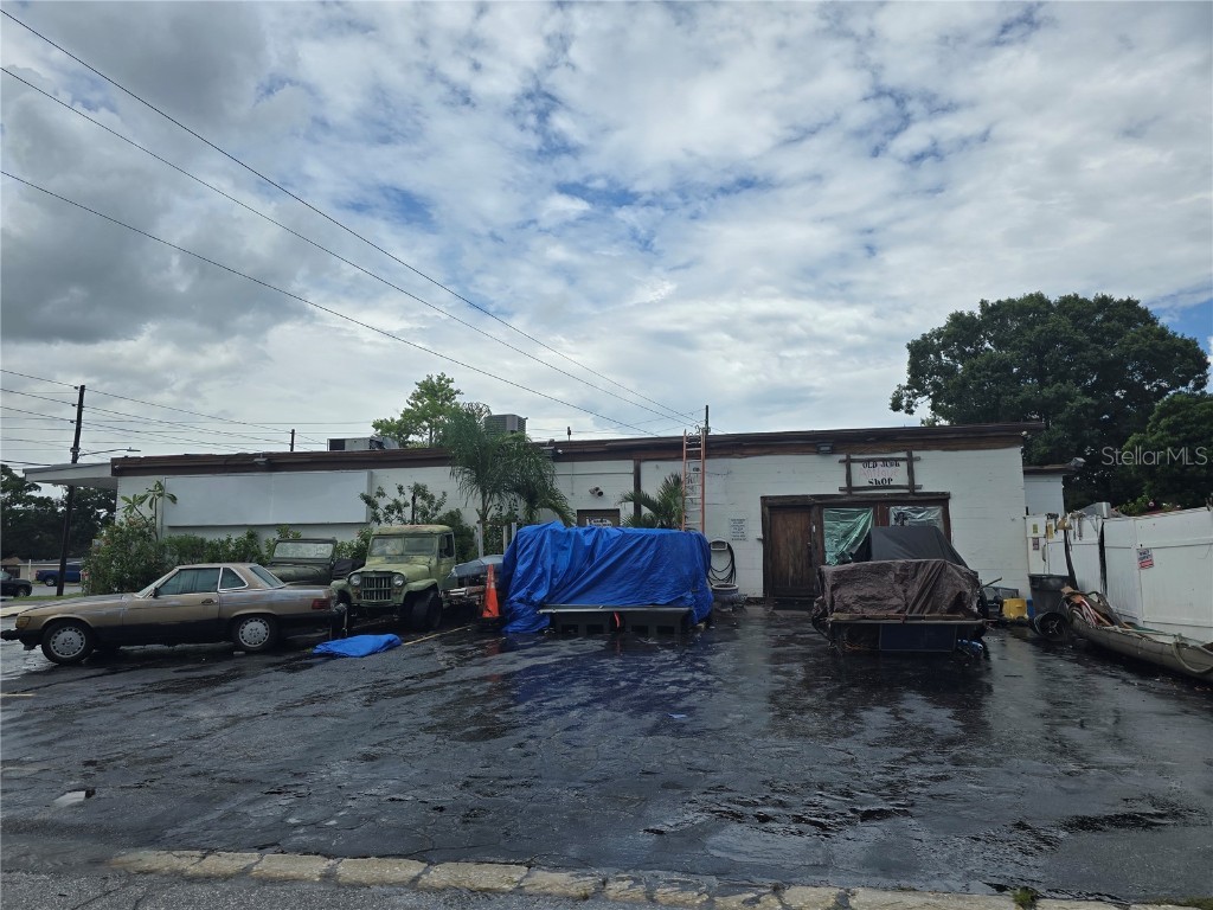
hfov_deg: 73.9
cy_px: 455
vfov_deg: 58.9
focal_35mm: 23
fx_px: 806
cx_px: 606
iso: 12
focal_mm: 6.3
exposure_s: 1/1087
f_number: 1.7
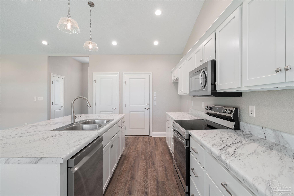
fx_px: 139
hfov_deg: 93.3
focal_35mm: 17
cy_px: 98
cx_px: 147
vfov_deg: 70.4
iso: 500
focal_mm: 17
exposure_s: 1/2.5
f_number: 10
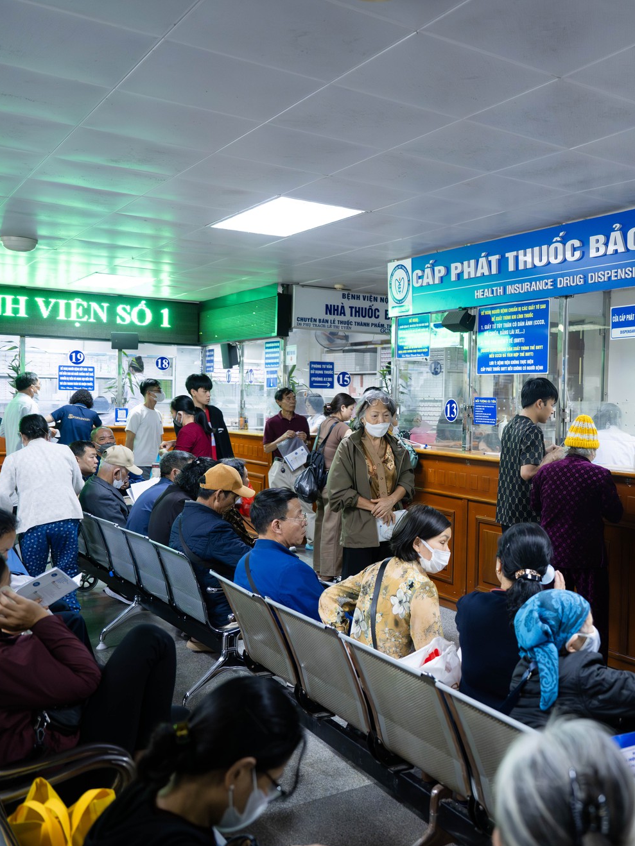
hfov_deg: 39.2
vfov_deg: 52.6
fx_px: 856
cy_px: 427
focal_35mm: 35
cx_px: 501
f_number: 2.8
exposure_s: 1/250
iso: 3200
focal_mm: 24
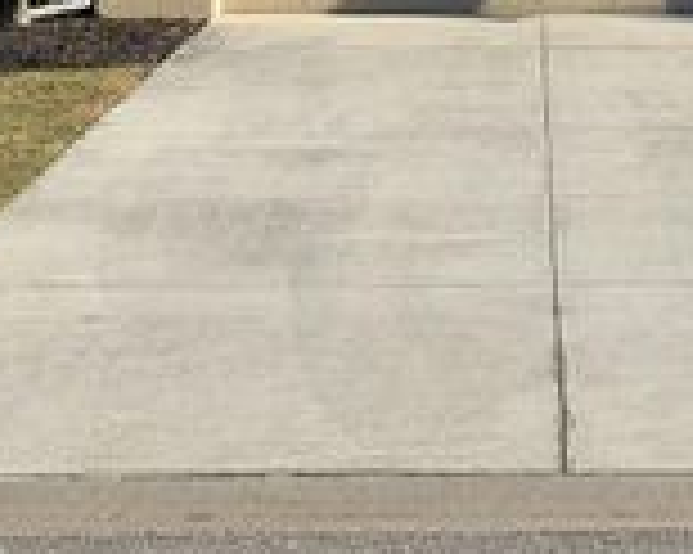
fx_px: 2337
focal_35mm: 114
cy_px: -187
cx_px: 922
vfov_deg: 13.0
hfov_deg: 15.9
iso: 40
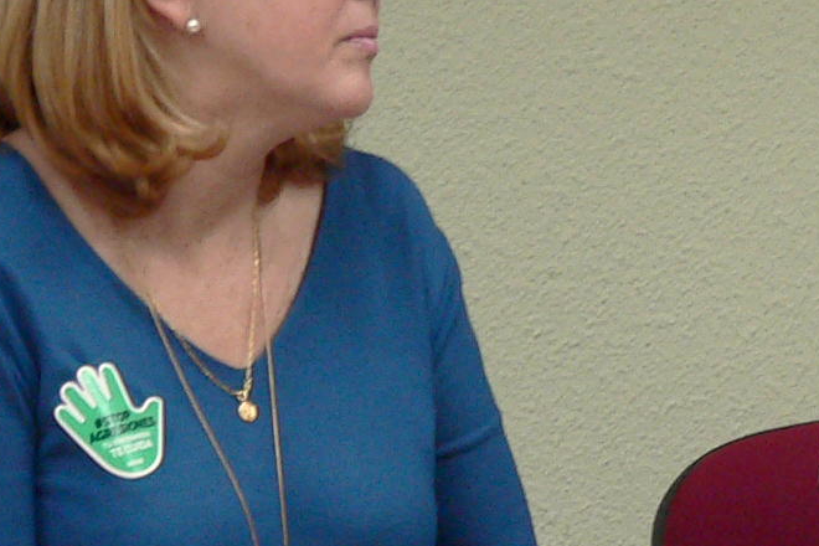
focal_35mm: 254
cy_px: 396
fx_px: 5778
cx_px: 934
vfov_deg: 5.4
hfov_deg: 8.0
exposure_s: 1/30
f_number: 2.8
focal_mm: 10.5
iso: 100
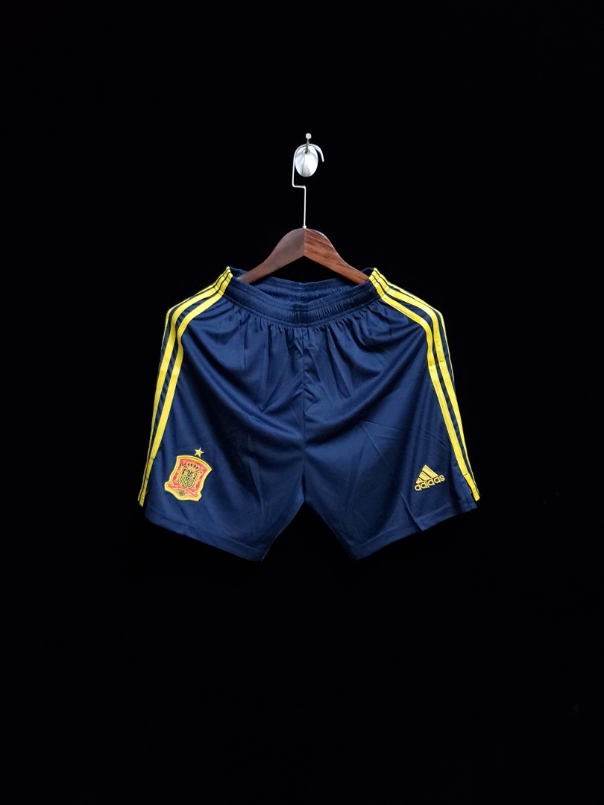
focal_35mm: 26
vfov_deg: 67.3
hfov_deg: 53.1
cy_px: 402
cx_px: 302
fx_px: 605
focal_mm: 4.3
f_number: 1.5
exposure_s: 1/30
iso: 500
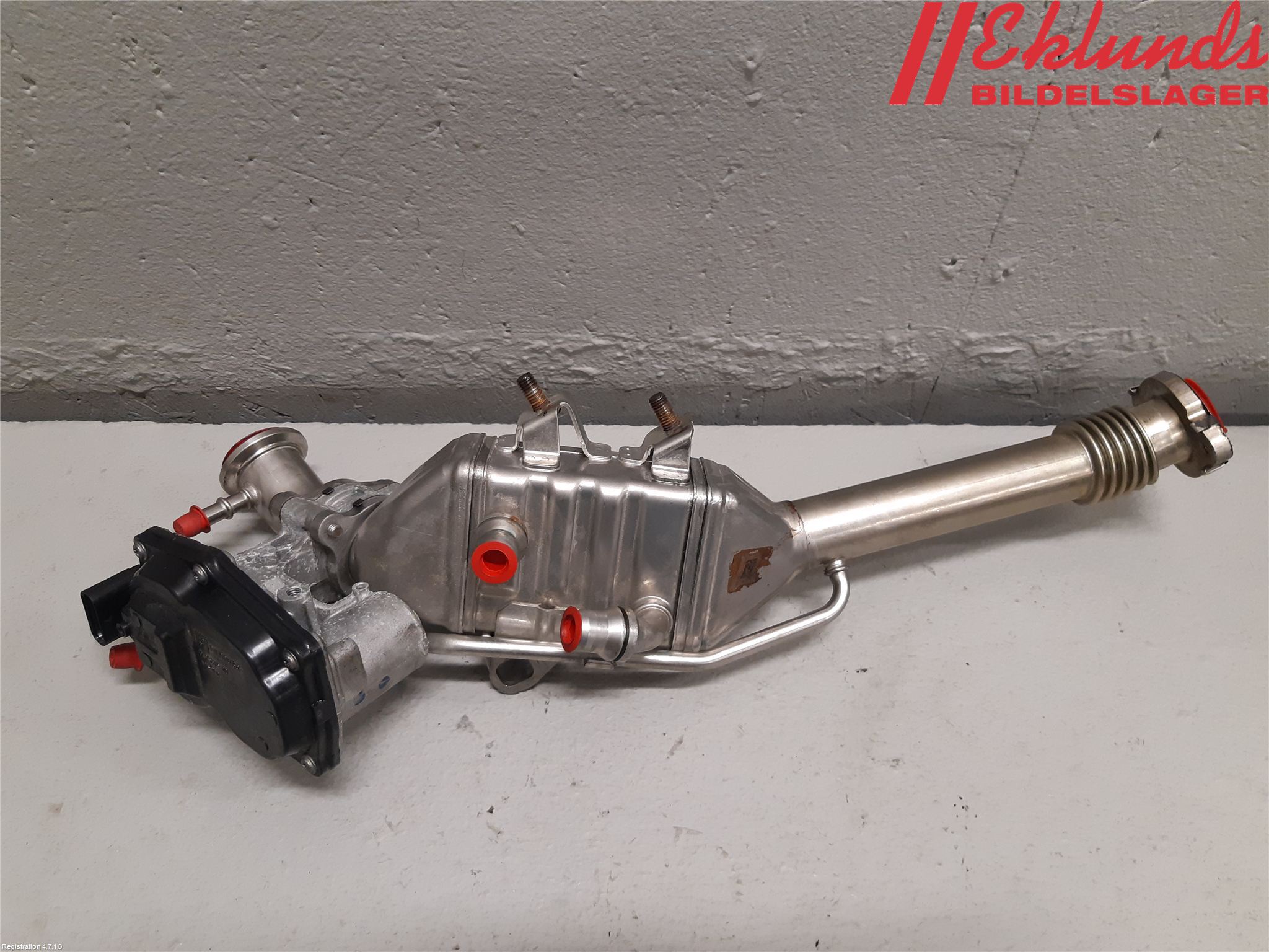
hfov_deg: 67.3
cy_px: 476
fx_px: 953
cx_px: 634
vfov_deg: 53.1
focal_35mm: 26
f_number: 1.7
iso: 160
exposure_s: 1/50
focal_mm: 3.93
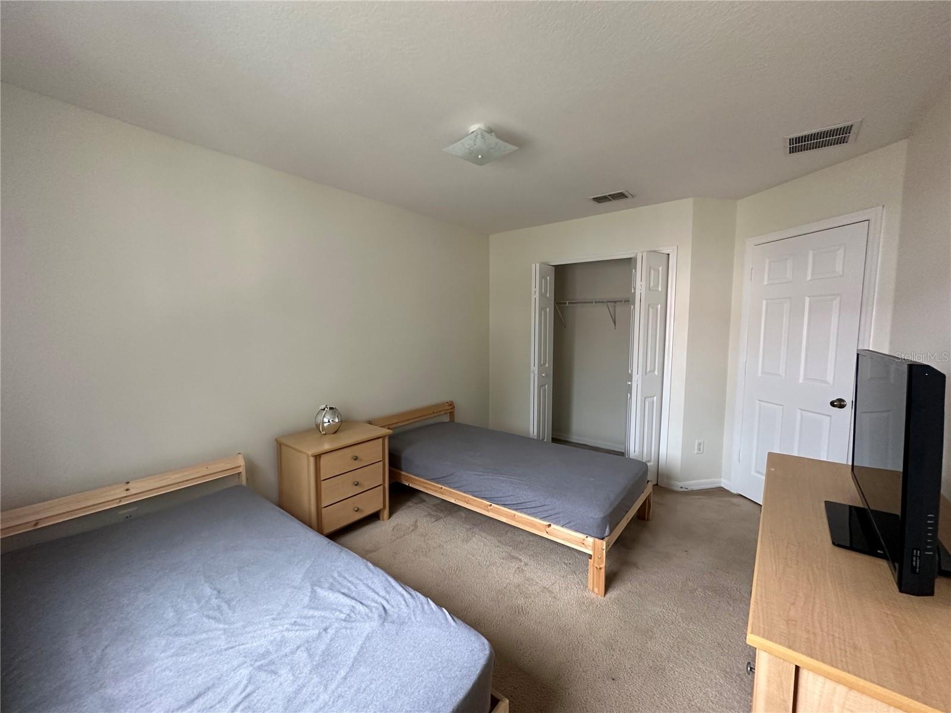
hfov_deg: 102.1
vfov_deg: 85.7
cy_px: 356
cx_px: 476
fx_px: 385
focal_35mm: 14
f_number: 2.2
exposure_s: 1/98
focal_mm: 2.22
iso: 320
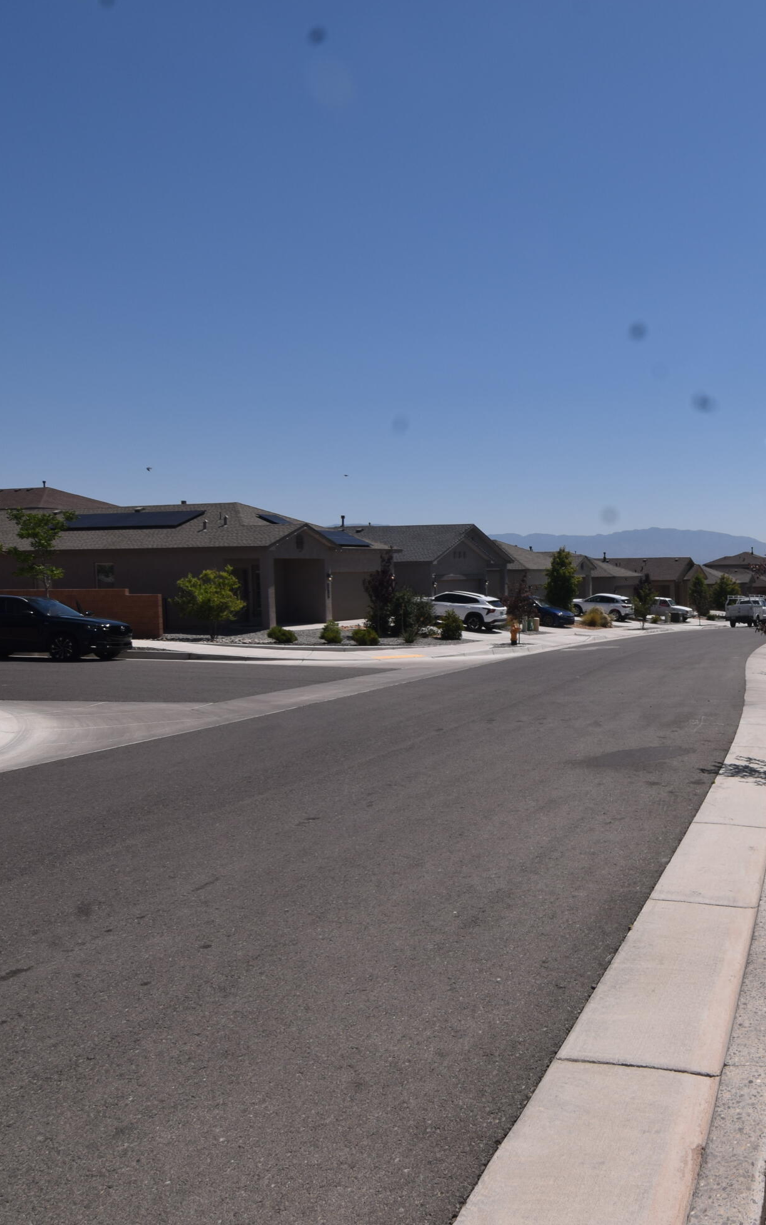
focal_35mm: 26
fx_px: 861
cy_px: 619
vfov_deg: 70.9
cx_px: 726
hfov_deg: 42.8
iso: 100
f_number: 13
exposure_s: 1/200
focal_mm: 11
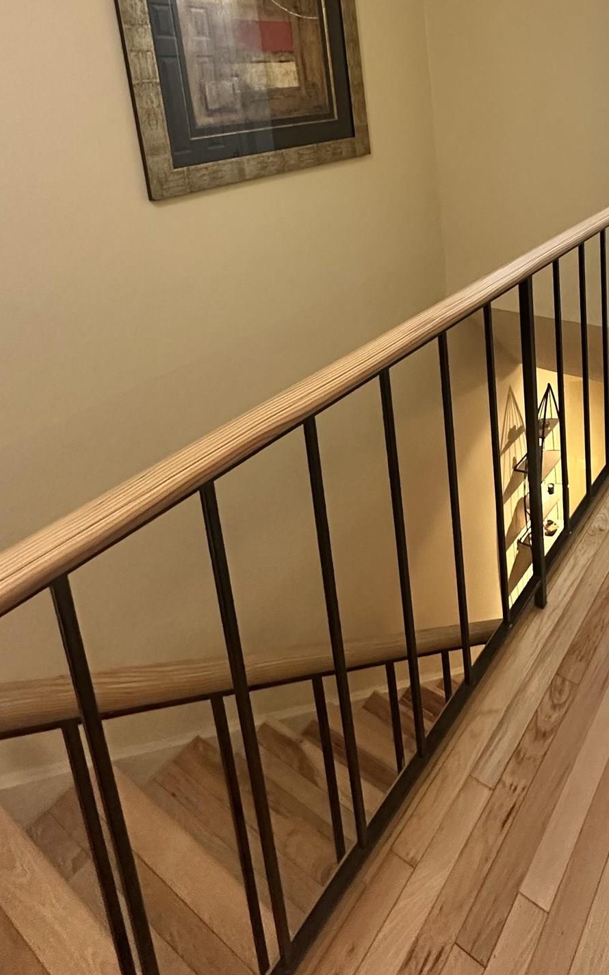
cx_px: 492
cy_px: 206
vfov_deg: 68.2
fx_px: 638
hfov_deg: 48.1
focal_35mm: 24
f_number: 2.2
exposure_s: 1/60
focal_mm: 2.22
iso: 800
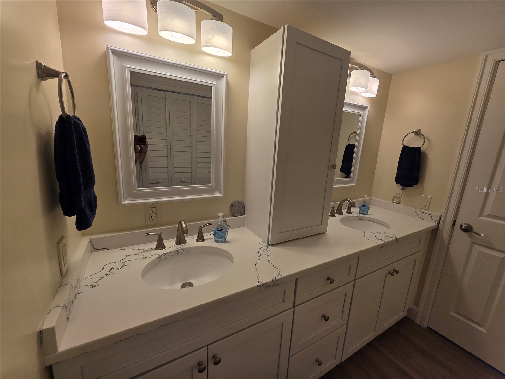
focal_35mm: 13
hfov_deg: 106.2
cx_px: 252
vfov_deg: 89.9
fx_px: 190
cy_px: 190
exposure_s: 1/221
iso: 50
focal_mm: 2.2
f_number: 2.2
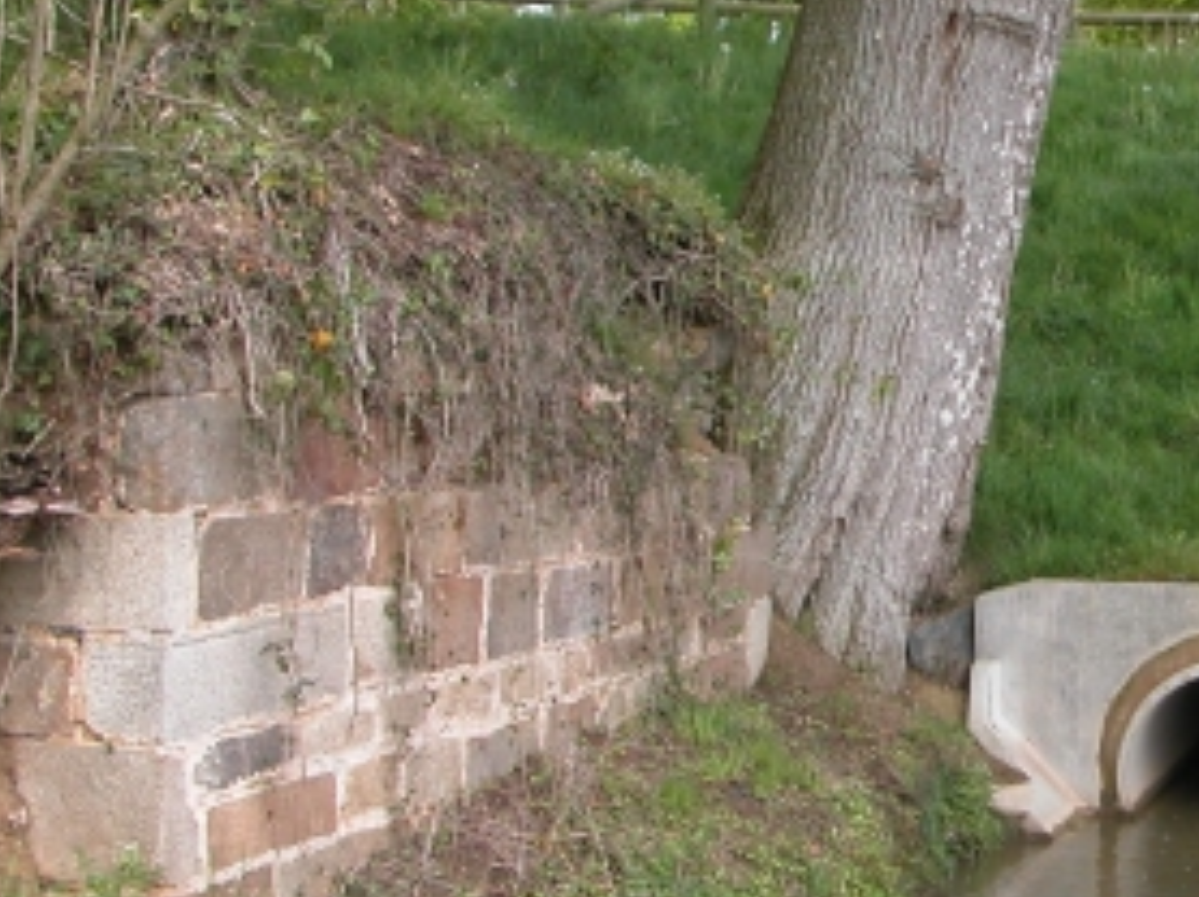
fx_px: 2976
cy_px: 367
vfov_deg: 17.1
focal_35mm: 86
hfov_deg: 21.9
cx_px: 1221
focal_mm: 8.9
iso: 100
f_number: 4.5
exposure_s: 1/167
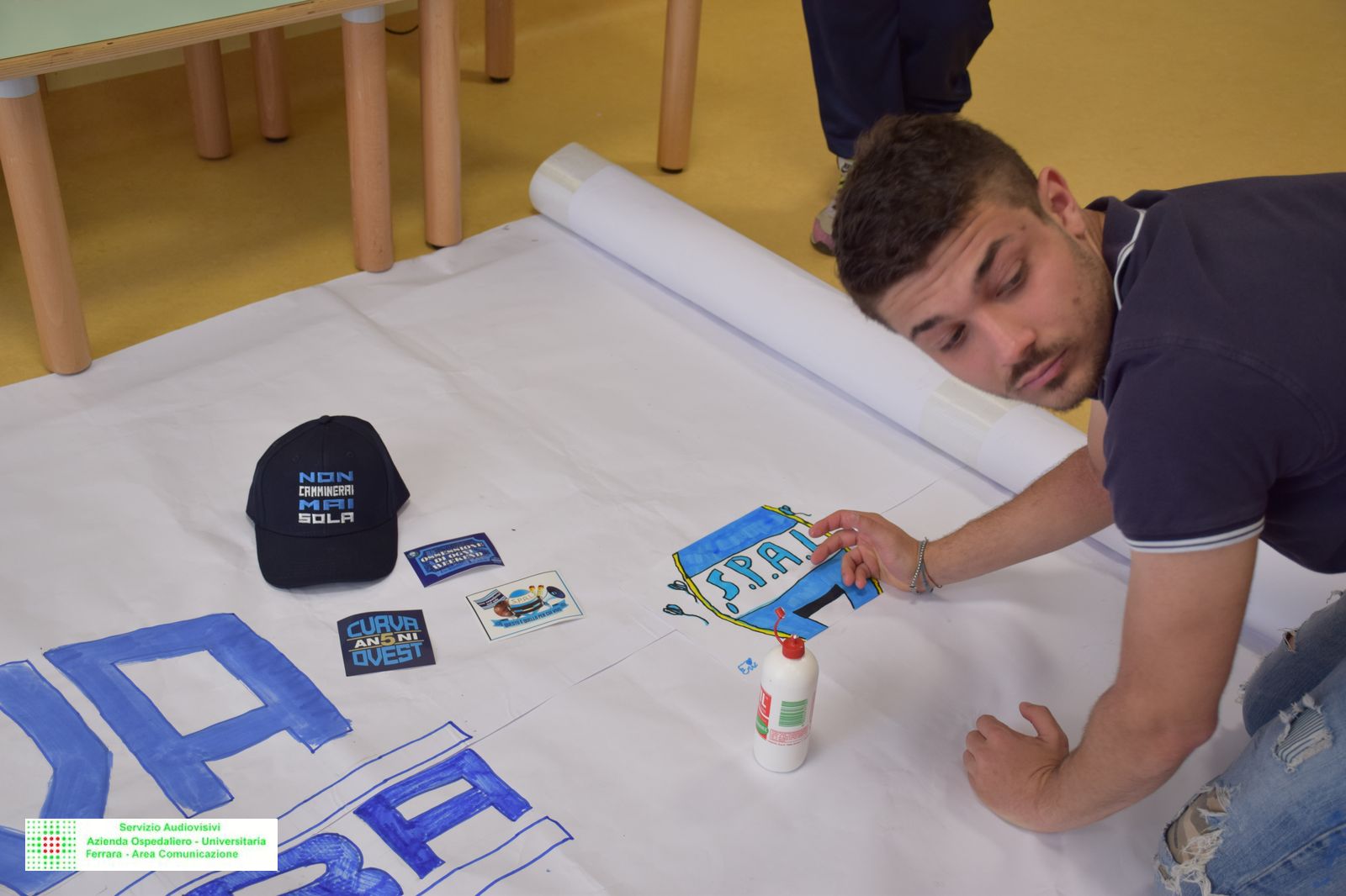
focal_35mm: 40
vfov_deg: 33.0
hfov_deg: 47.9
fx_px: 1514
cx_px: 673
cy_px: 448
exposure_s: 1/80
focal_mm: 27
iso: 400
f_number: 4.5
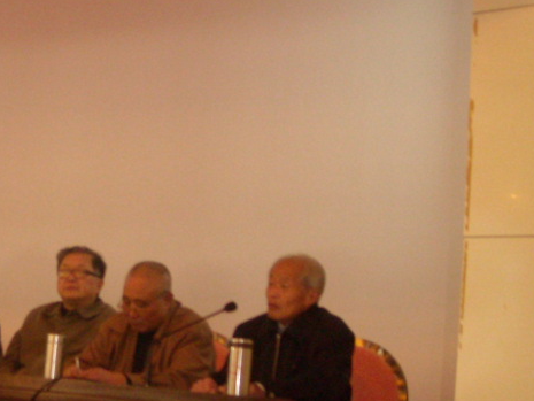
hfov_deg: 24.3
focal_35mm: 77
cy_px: 187
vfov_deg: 19.1
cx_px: 14
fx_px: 1188
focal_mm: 5.7
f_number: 2.8
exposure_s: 1/30
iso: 400
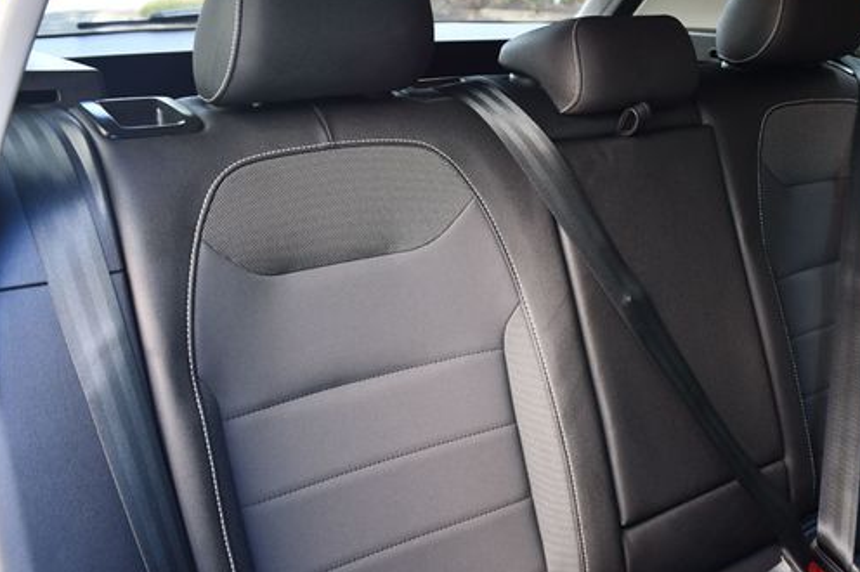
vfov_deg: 33.3
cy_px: 262
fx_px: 955
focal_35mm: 40
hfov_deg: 47.9
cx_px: 550
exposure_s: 1/125
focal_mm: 21
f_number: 3.8
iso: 900
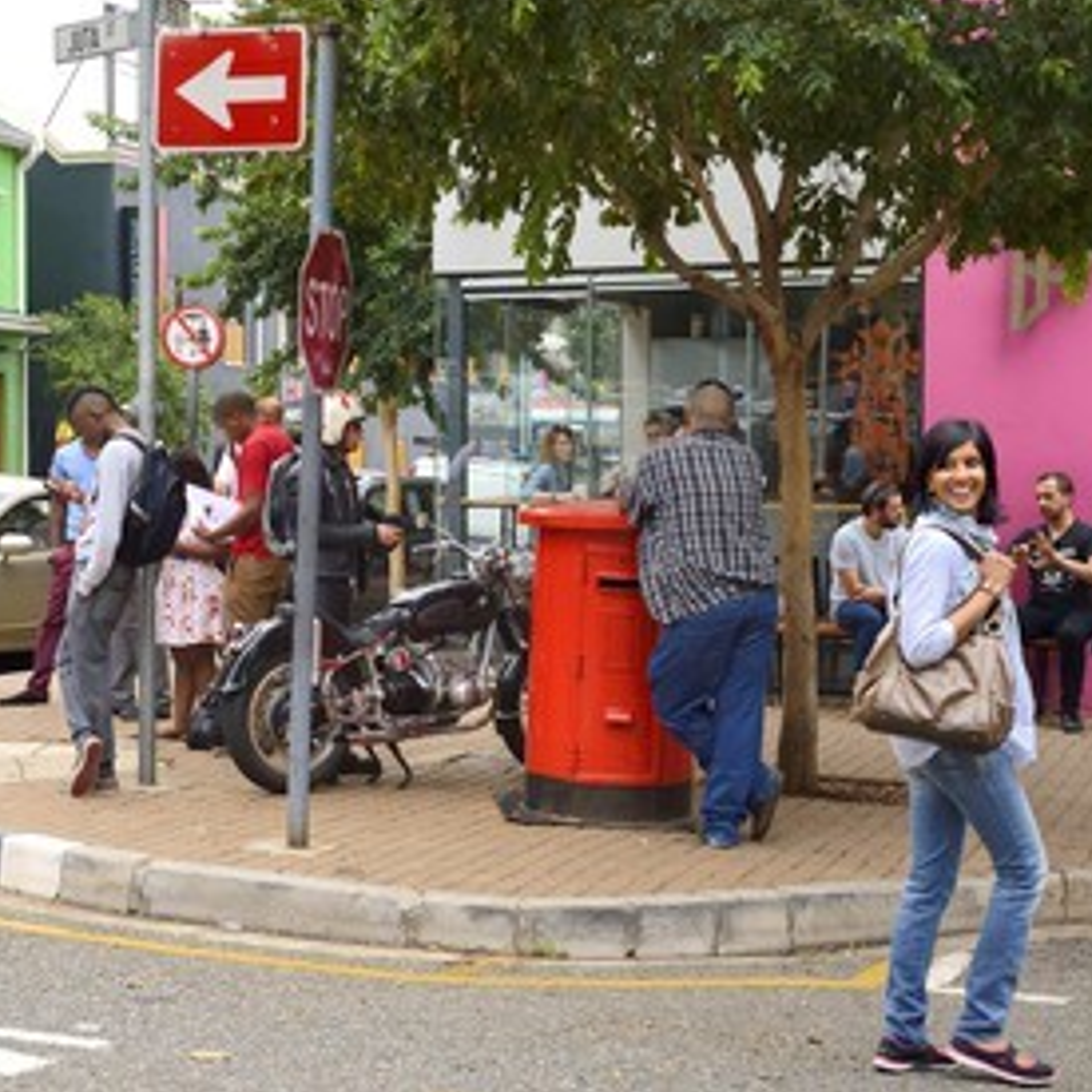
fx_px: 2320
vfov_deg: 26.5
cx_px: 373
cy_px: 544
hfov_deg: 26.4
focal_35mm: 65
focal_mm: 50
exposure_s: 1/250
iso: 400
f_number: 10
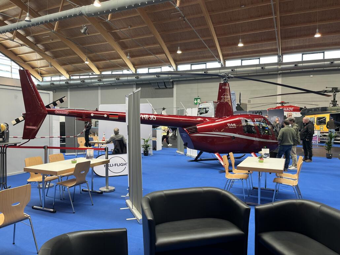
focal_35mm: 26
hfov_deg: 67.3
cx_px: 170
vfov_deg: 53.1
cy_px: 128
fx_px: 255
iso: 64
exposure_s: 1/100
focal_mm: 5.1
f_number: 1.6
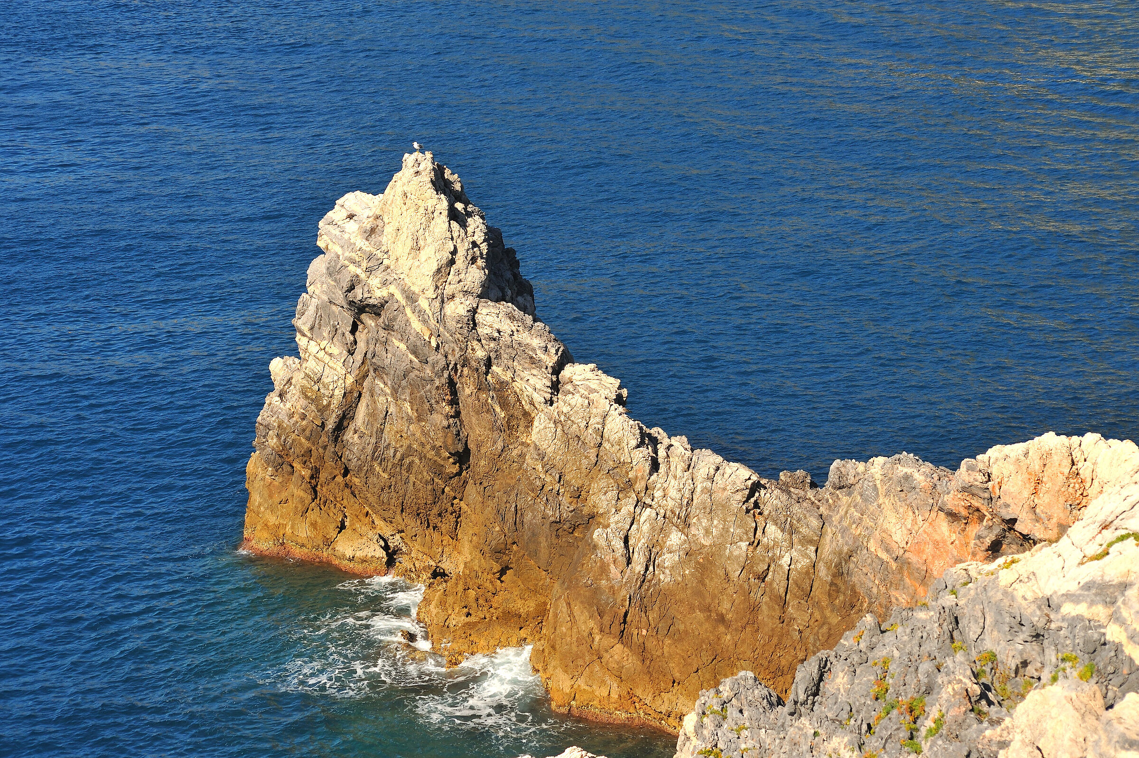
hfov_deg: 18.6
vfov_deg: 12.4
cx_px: 570
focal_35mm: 110
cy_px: 379
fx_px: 3478
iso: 200
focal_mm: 110
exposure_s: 1/1000
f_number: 8
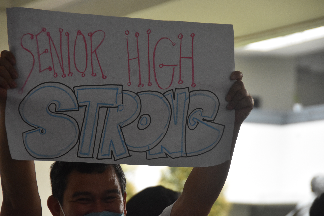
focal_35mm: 202
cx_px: 162
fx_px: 1823
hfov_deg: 10.2
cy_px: 108
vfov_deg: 6.8
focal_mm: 135
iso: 1600
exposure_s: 1/250
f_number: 6.3
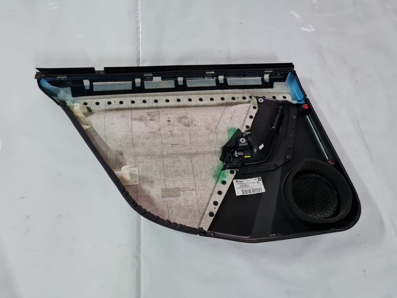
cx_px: 198
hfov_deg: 67.3
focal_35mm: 26
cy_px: 149
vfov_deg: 53.1
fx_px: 298
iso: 640
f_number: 1.8
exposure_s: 1/50
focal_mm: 5.4
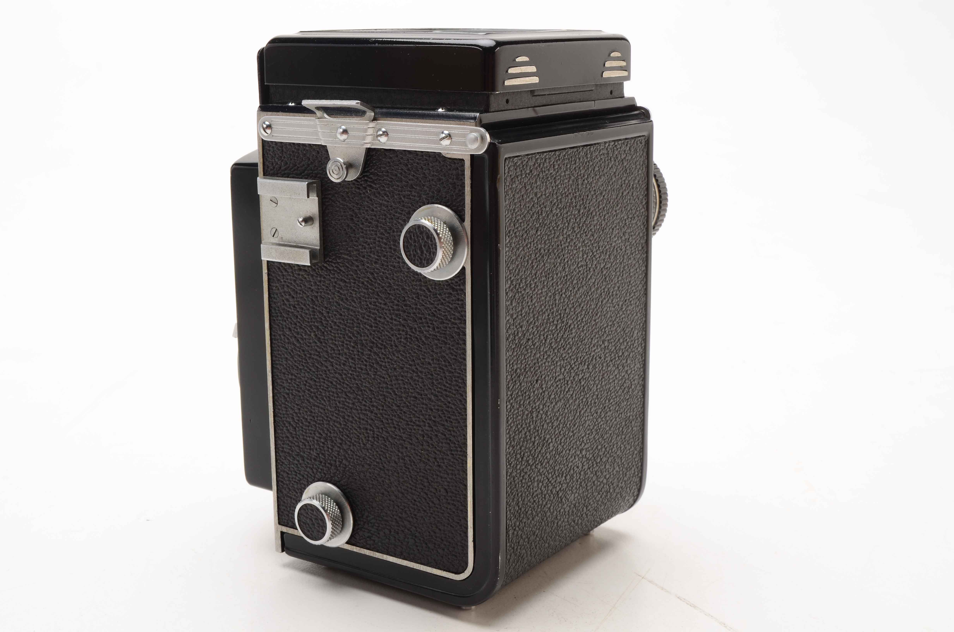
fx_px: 1349
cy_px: 316
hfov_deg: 39.0
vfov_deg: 26.4
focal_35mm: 51
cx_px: 477
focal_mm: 34
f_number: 20
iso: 100
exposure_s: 1/160
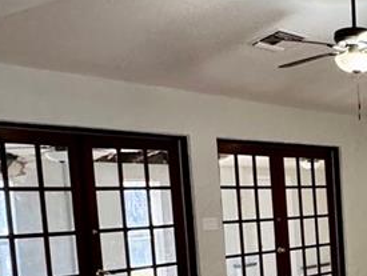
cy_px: 253
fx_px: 648
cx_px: 458
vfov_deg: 23.4
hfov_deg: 27.3
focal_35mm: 61
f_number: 2.2
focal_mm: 2.22
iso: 320
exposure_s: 1/99
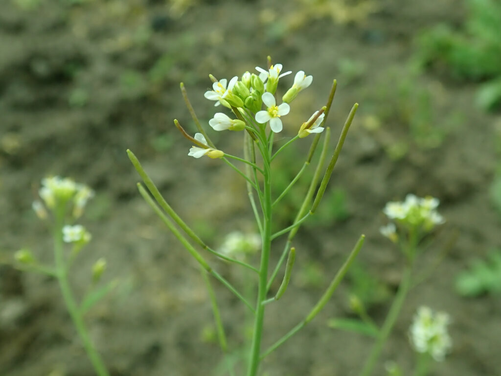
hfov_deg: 60.0
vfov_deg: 46.8
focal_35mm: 30
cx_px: 250
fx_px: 434
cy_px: 188
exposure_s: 1/500
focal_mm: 5.5
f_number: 3.2
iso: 100
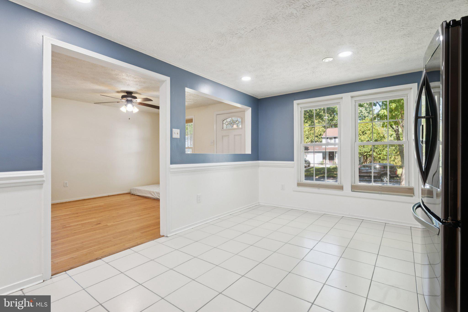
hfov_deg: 93.3
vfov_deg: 70.4
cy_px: 156
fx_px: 221
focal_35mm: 17
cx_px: 234
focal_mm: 17
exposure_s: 1/40
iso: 640
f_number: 8
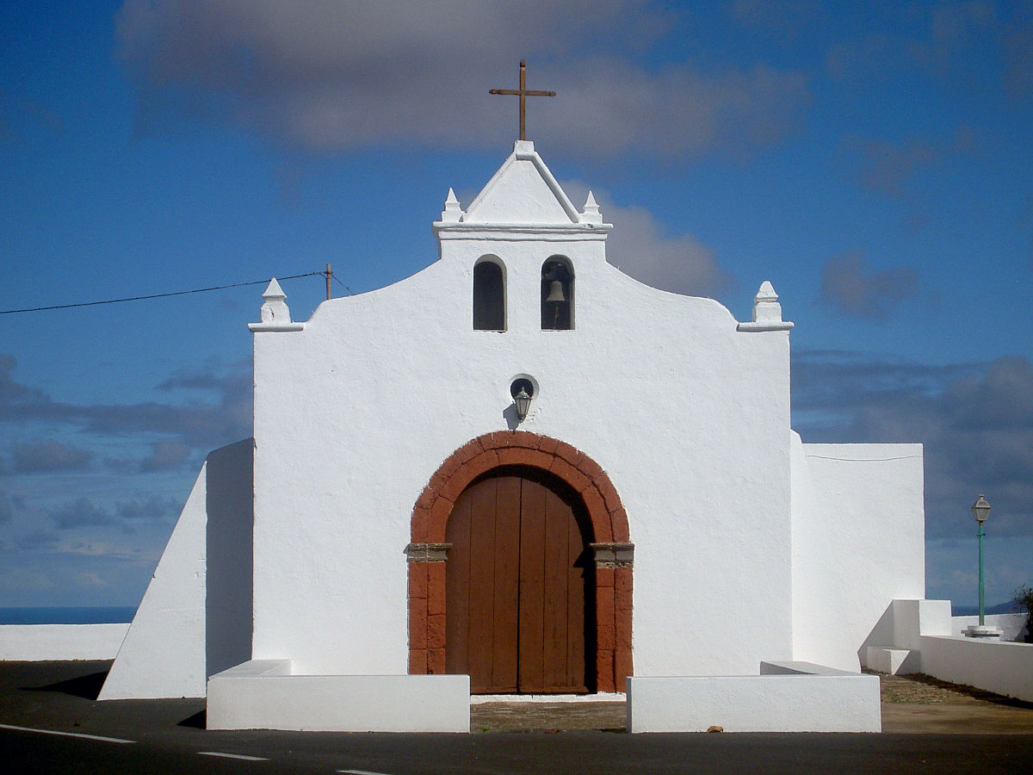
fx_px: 2656
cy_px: 388
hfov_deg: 22.0
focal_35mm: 89
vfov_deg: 16.6
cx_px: 516
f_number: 7.8
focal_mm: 14.7
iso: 50
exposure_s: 1/1000
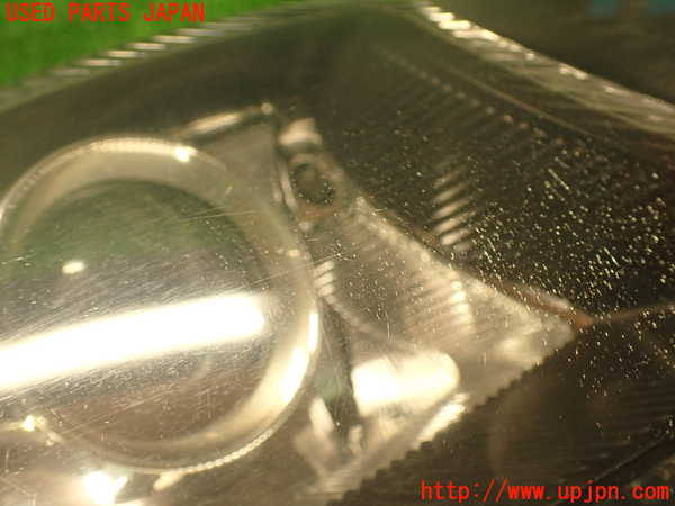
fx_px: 624
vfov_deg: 44.2
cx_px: 338
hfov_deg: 56.8
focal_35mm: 32
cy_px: 253
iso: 400
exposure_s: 1/30
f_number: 2.4
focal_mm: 5.79
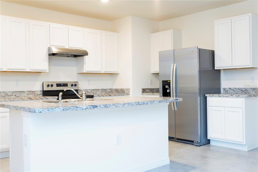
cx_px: 129
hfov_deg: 50.7
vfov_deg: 35.0
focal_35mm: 38
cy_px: 86
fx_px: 272
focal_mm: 38
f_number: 10
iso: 800
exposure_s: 1/6
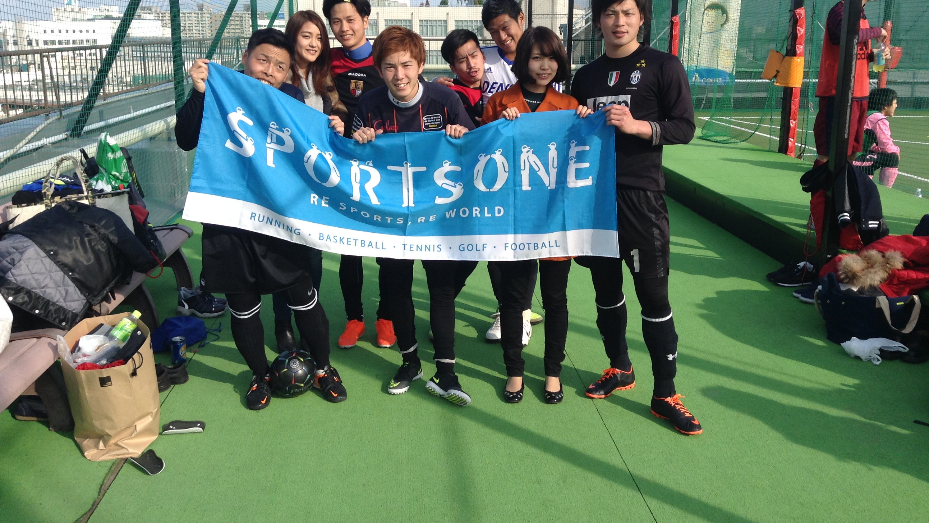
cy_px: 194
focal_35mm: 36
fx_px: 887
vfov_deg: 32.7
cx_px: 465
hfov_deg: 55.3
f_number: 2.4
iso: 25
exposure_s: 1/772
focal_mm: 3.3
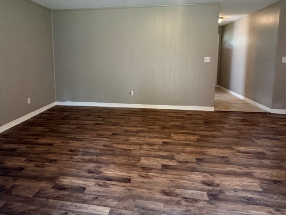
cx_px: 123
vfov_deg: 56.2
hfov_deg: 71.2
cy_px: 82
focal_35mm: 24
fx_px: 198
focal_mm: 2.22
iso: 640
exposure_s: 1/60
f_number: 2.2
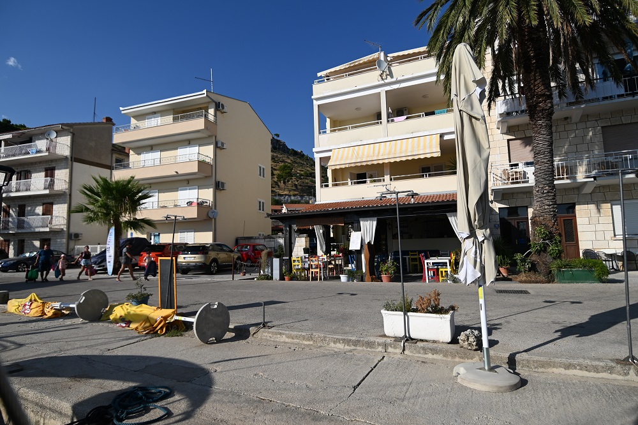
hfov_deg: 90.0
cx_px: 319
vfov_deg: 67.3
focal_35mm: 18
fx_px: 319
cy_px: 212
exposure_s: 1/1600
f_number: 4.5
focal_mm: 12
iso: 100
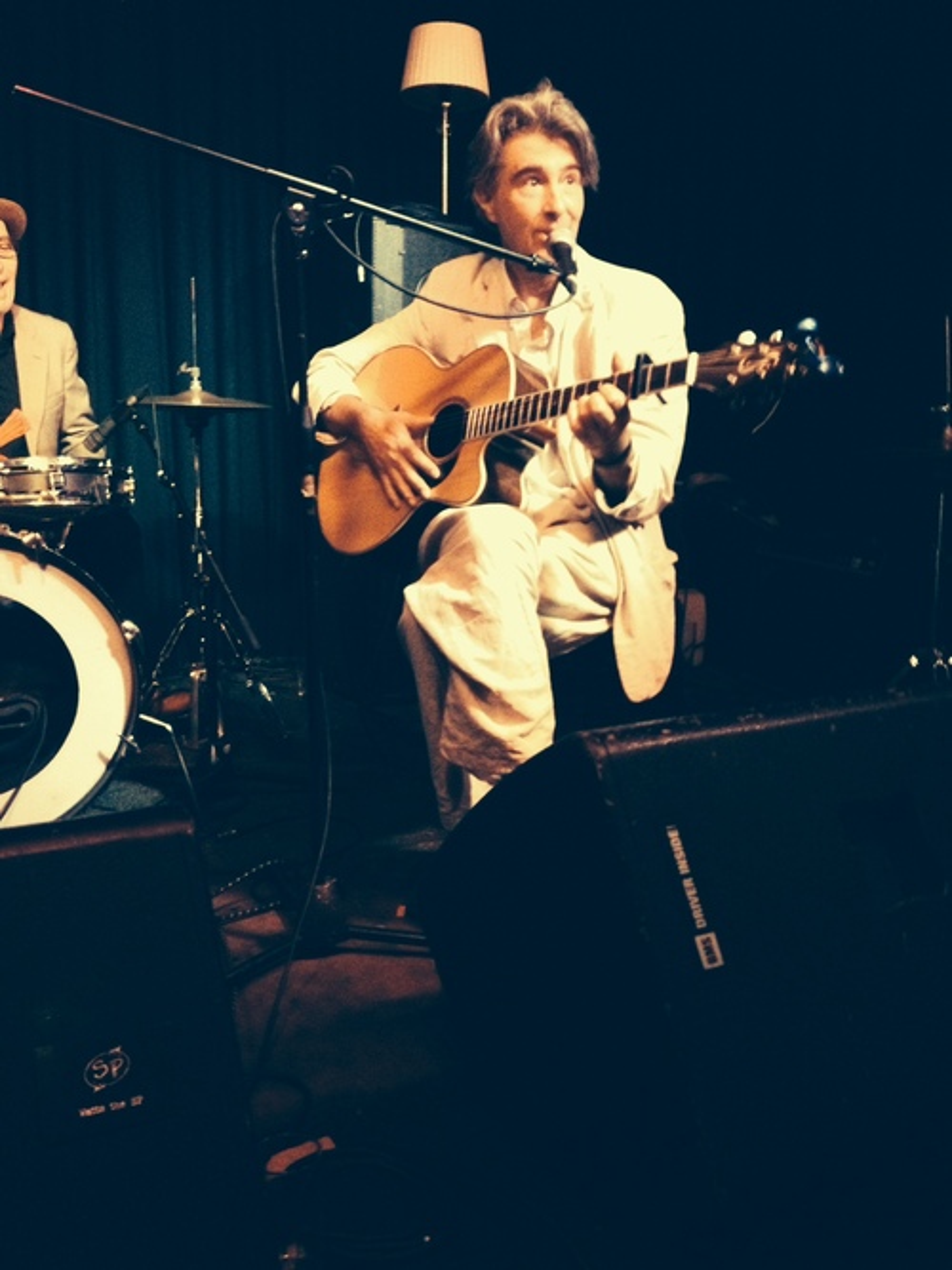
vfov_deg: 52.6
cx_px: 476
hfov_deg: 40.7
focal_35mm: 35
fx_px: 1284
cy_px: 635
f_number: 2.4
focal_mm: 4.28
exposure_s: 1/15
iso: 800
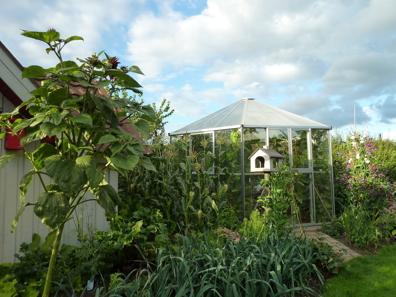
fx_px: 286
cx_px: 198
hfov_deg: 69.4
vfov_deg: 54.9
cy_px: 148
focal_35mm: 25
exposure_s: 1/200
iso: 125
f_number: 4
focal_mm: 4.1
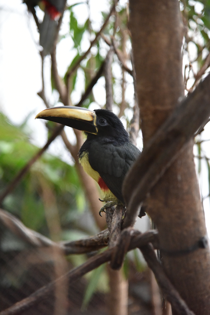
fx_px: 1049
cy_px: 158
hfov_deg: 11.4
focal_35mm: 120
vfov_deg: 17.1
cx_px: 105
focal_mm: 120
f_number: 4
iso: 8000
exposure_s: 1/250
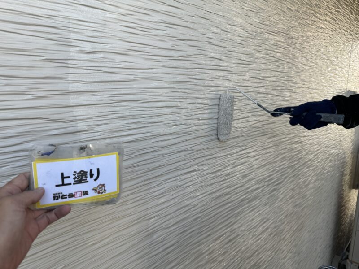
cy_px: 134
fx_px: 249
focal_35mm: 24
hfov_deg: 71.6
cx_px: 180
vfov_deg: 56.8
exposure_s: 1/325
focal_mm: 6.86
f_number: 1.78
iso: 80
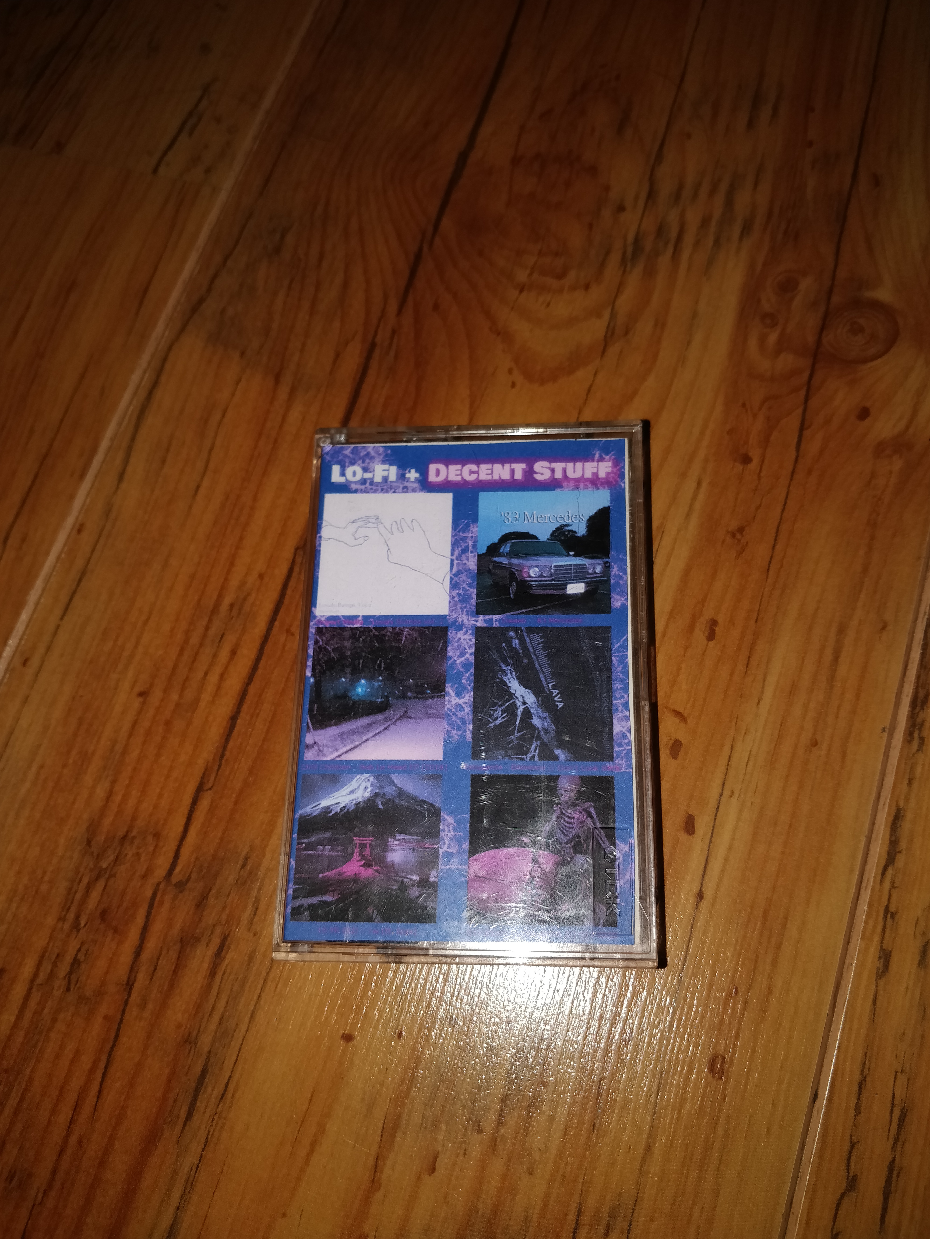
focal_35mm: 24
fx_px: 860
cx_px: 465
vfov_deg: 71.6
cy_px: 620
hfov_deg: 56.8
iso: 100
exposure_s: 1/132
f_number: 1.7
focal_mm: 4.1
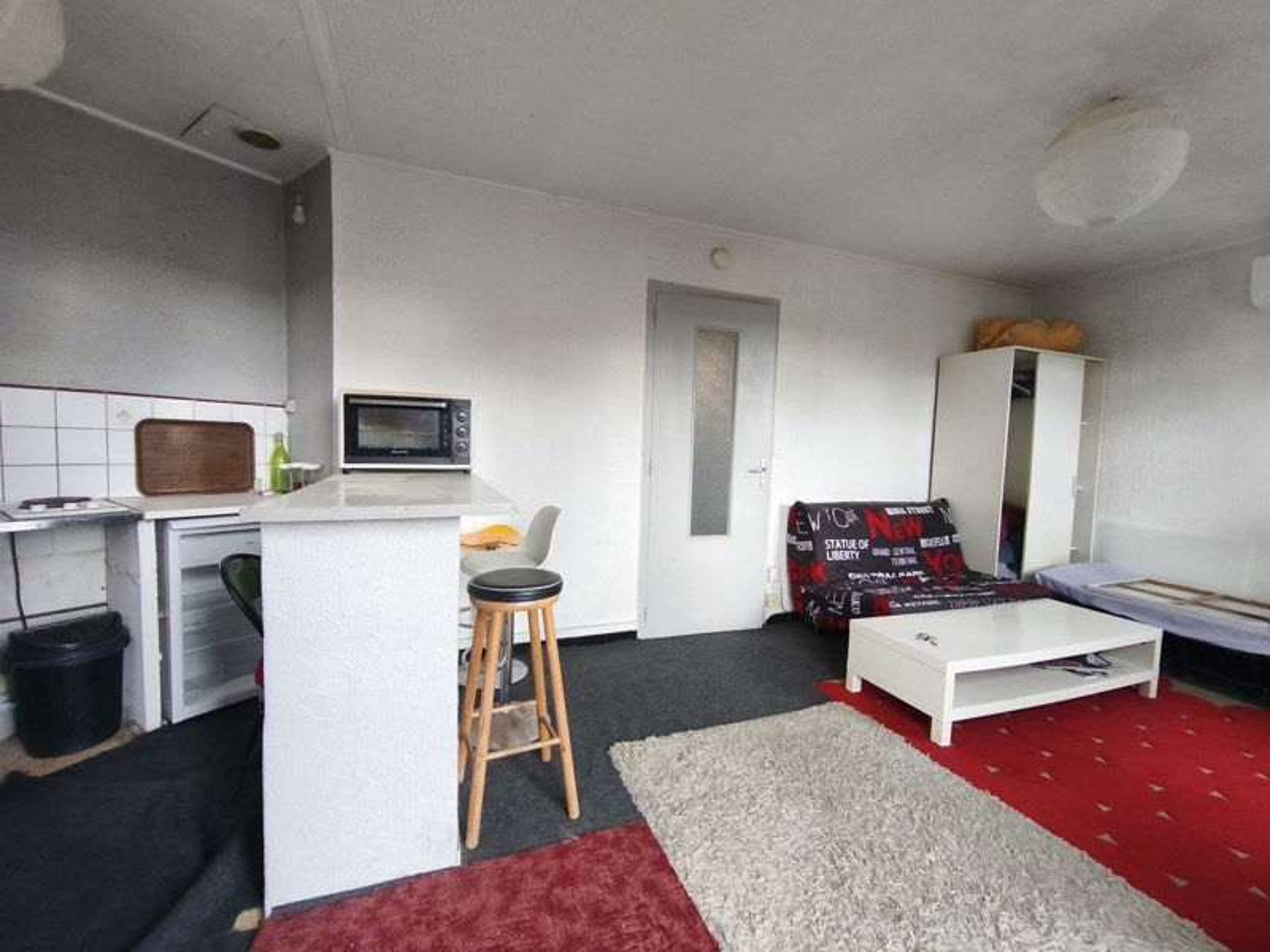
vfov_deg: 81.7
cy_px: 476
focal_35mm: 15
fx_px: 550
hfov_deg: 98.2
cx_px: 635
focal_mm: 1.91
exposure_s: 1/33.3
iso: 250
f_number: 2.2
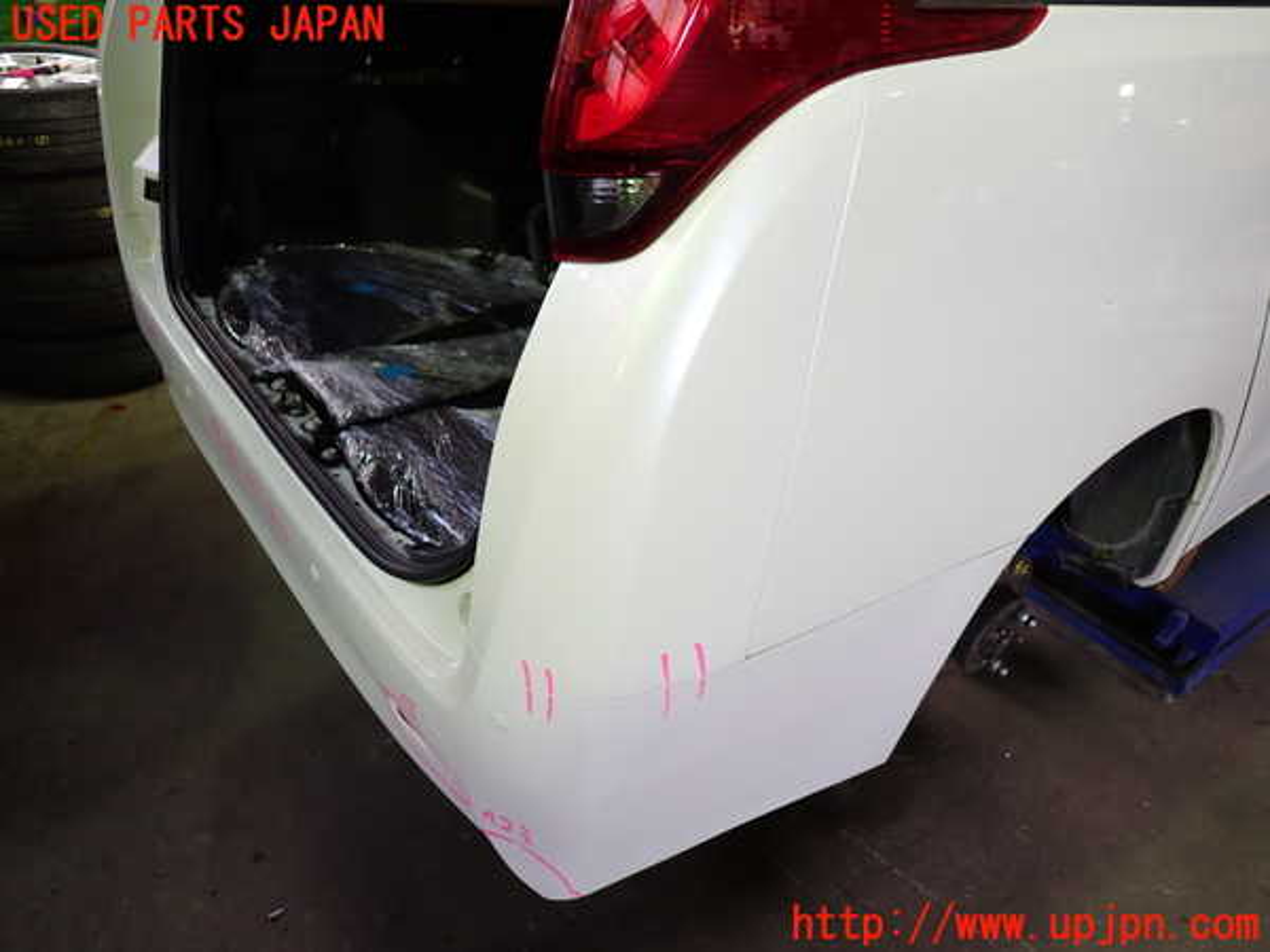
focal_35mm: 25
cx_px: 635
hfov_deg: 69.4
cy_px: 476
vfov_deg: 54.9
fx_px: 917
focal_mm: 4.5
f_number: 2
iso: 200
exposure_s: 1/60
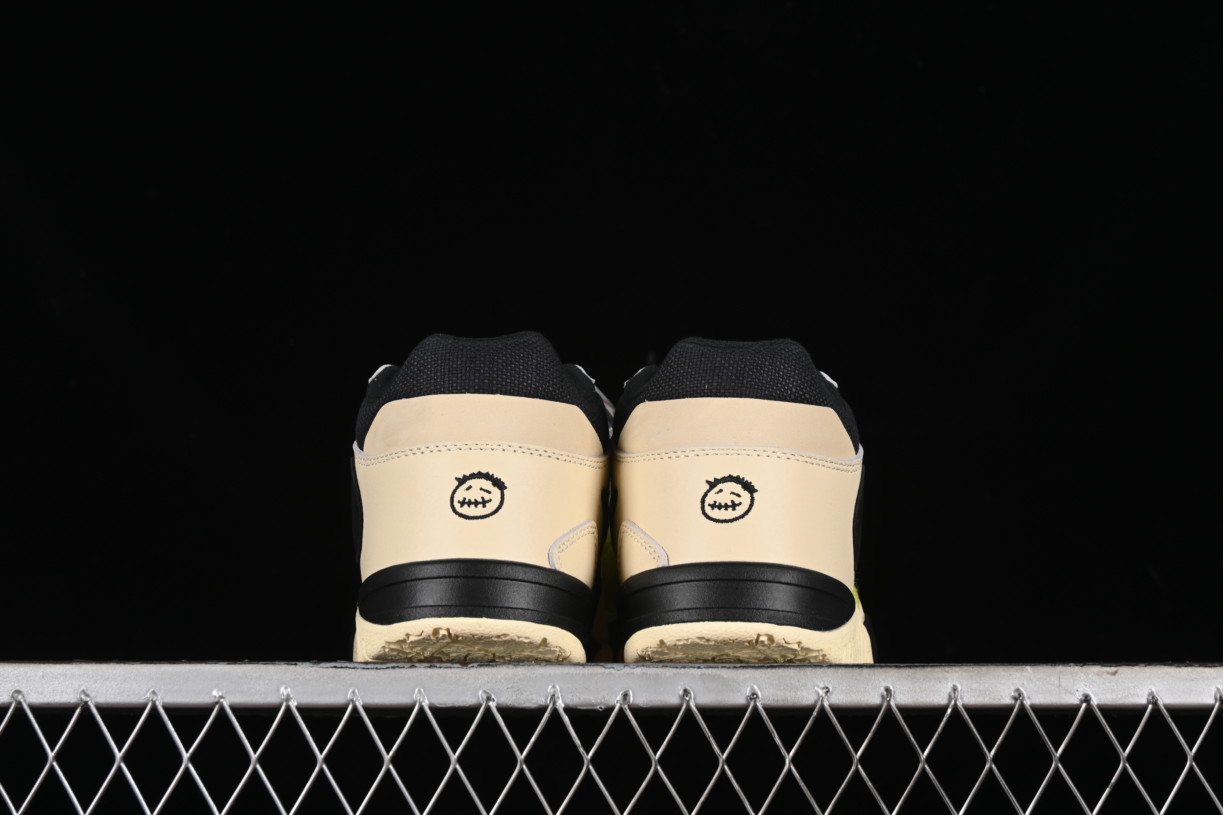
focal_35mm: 75
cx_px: 612
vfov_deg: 18.2
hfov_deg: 27.0
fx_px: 2548
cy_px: 408
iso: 160
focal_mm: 50
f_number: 8
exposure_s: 1/80
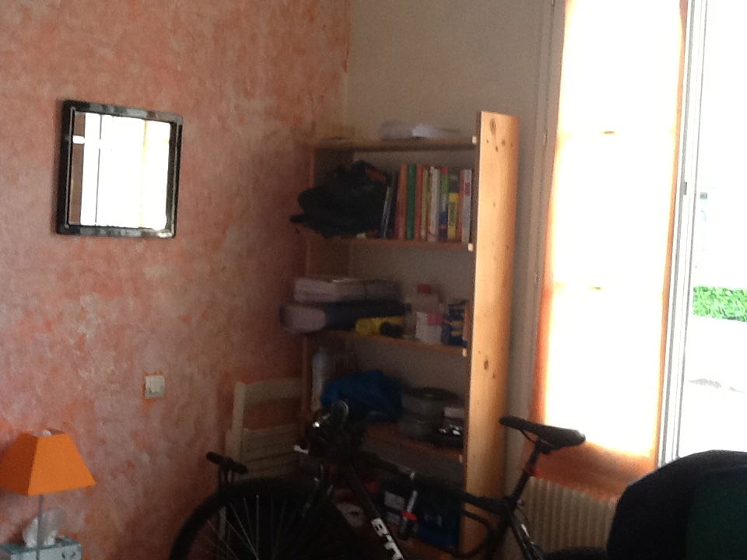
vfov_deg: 32.9
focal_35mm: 44
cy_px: 280
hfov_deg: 42.9
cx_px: 374
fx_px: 950
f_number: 2.4
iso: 100
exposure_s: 1/30
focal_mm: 2.03
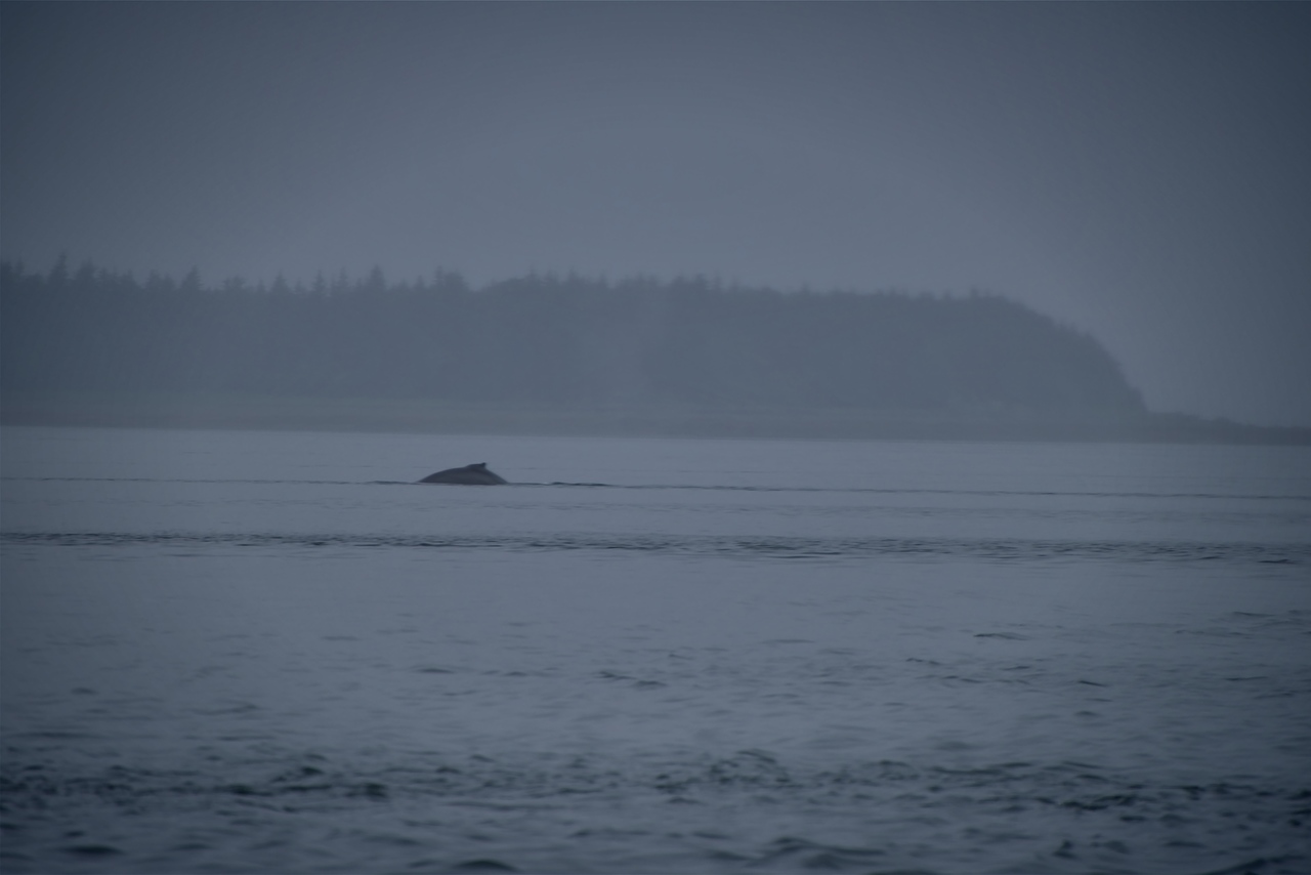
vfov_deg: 4.6
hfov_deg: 6.9
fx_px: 10927
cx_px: 656
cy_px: 438
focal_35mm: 300
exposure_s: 1/640
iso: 100
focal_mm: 300
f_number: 5.6
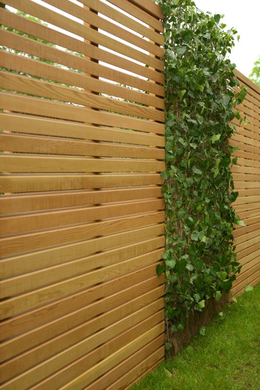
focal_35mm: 45
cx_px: 130
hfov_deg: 29.9
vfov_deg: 43.6
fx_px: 488
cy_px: 195
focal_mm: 45
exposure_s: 1/160
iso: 250
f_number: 4.5
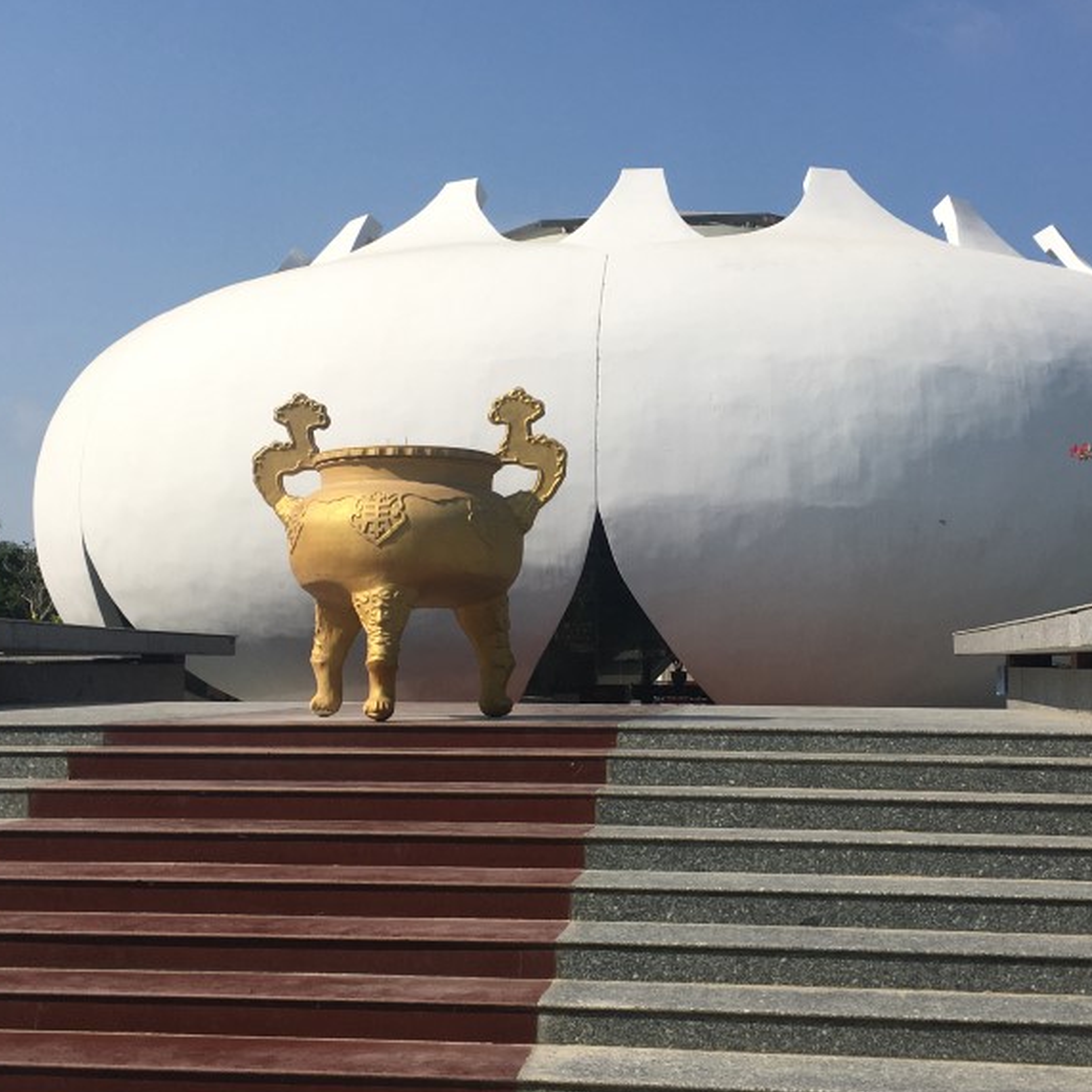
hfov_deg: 36.7
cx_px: 618
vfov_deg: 36.8
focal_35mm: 46
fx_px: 1642
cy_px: 574
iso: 25
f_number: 2.2
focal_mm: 4.15
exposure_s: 1/3205
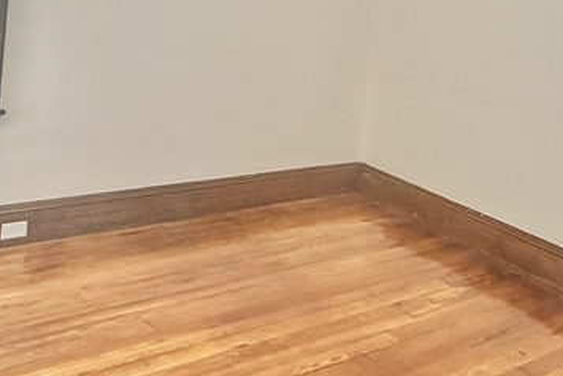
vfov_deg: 28.8
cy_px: -43
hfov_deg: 46.4
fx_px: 657
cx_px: 290
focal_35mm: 42
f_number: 2.2
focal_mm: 2.22
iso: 125
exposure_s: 1/120
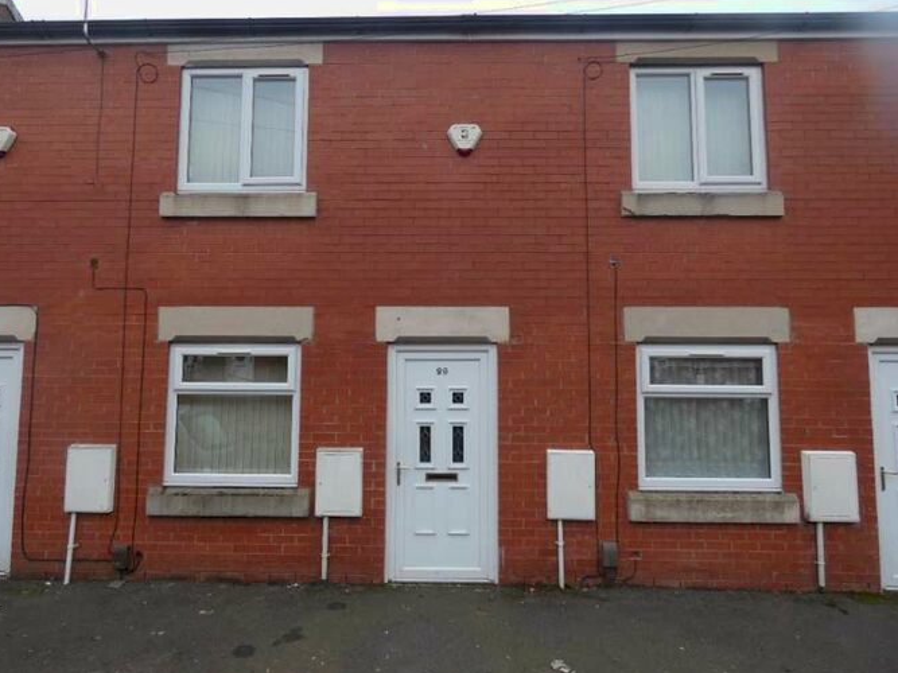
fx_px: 545
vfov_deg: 63.4
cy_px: 333
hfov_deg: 79.0
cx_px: 435
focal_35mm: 21
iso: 80
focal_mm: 3.6
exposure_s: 1/100
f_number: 2.8
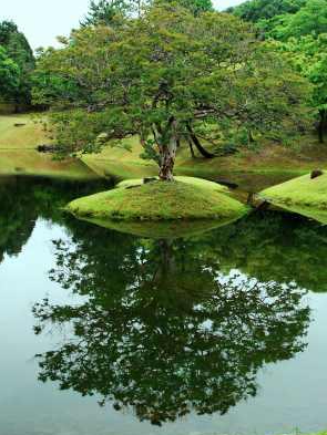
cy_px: 193
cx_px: 164
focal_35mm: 58
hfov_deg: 25.4
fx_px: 724
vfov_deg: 33.4
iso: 1600
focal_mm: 35
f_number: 6.3
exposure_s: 1/250
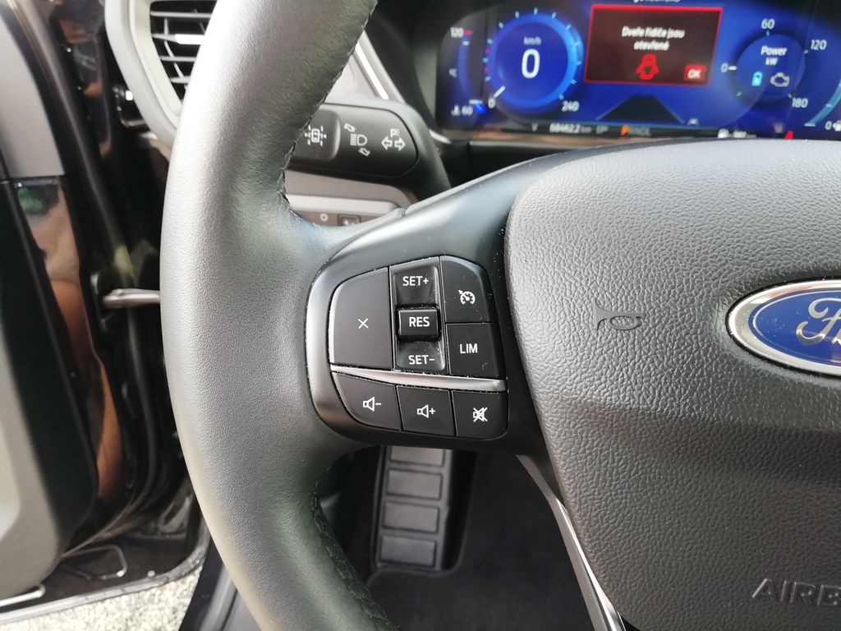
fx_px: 632
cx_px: 420
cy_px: 316
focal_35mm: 26
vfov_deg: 53.1
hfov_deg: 67.3
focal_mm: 3.21
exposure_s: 1/50
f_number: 2.2
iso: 80
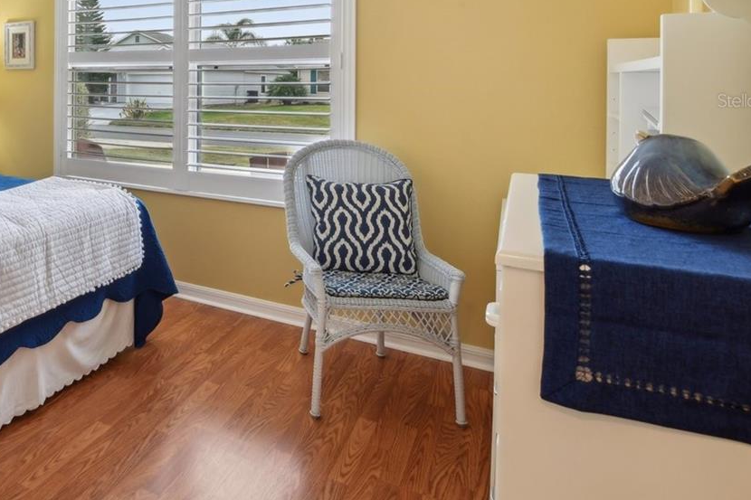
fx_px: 563
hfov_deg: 57.7
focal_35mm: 27
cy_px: 100
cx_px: 74
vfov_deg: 45.5
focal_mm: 14
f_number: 8
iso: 400
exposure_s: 1/8
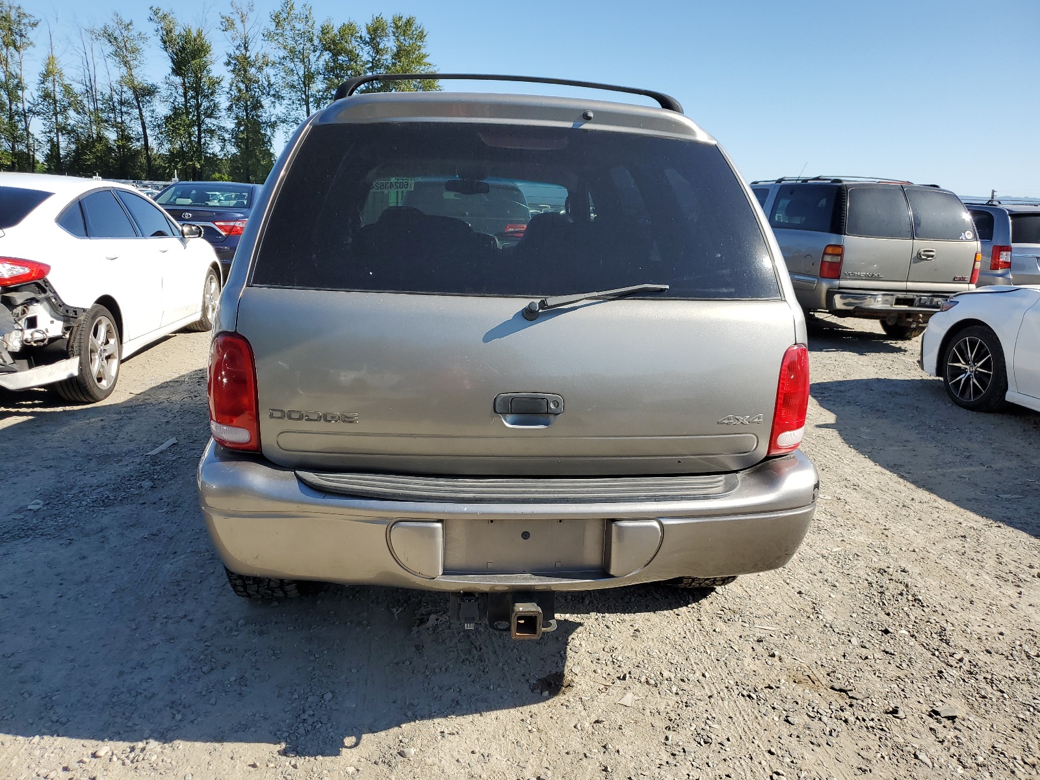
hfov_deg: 67.3
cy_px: 390
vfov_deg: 53.1
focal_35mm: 26
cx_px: 520
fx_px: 781
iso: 50
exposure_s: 1/2500
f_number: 1.5
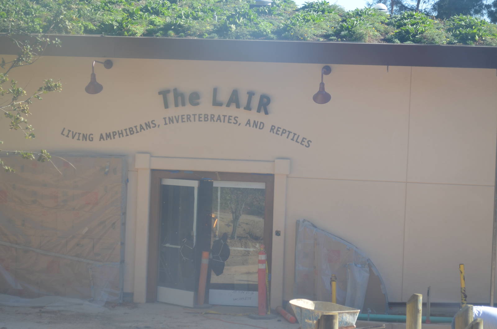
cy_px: 164
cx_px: 248
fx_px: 1137
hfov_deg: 24.7
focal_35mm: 82
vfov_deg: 16.5
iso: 200
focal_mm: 55
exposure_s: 1/200
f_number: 7.1
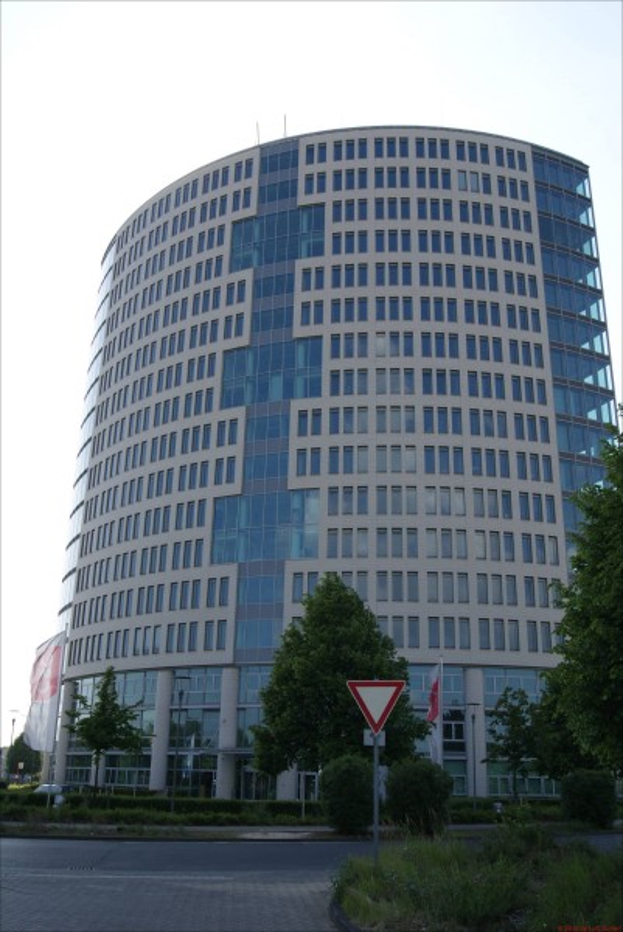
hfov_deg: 40.0
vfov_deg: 57.2
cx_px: 312
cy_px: 466
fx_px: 855
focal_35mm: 33
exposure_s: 1/100
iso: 100
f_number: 10
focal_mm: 22
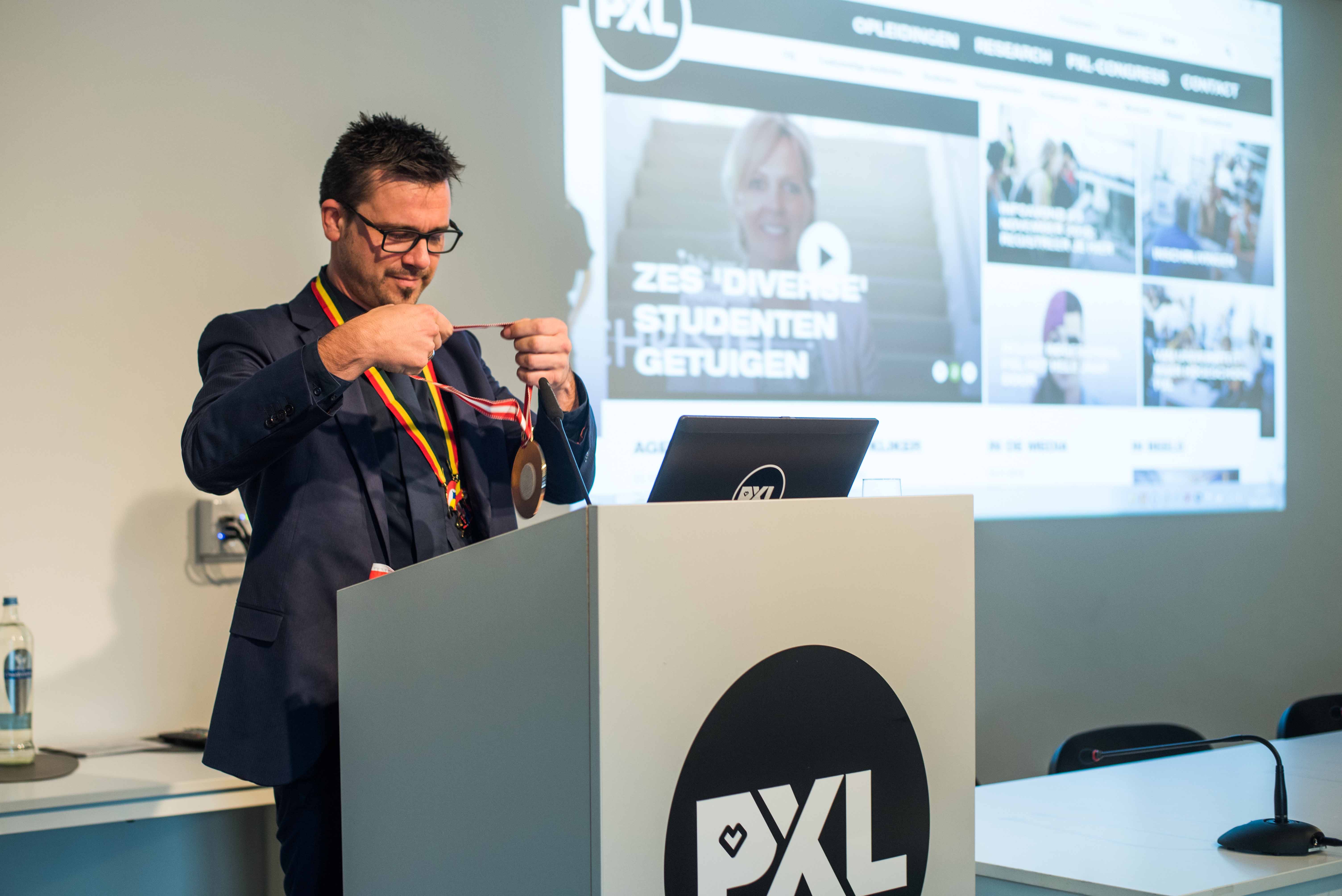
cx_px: 671
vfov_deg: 27.0
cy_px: 448
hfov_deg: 39.6
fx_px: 1865
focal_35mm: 50
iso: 500
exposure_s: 1/80
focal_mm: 50
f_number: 2.8
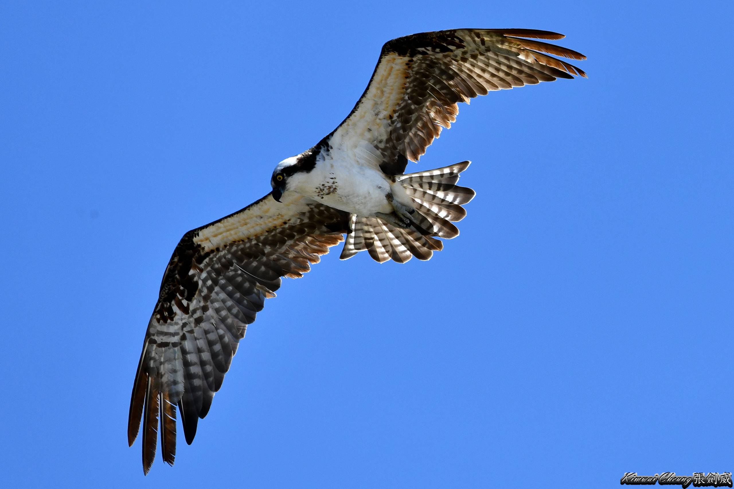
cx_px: 367
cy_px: 244
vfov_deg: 2.3
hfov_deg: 3.4
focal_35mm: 600
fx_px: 12233
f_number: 9
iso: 640
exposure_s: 1/2500
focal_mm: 600
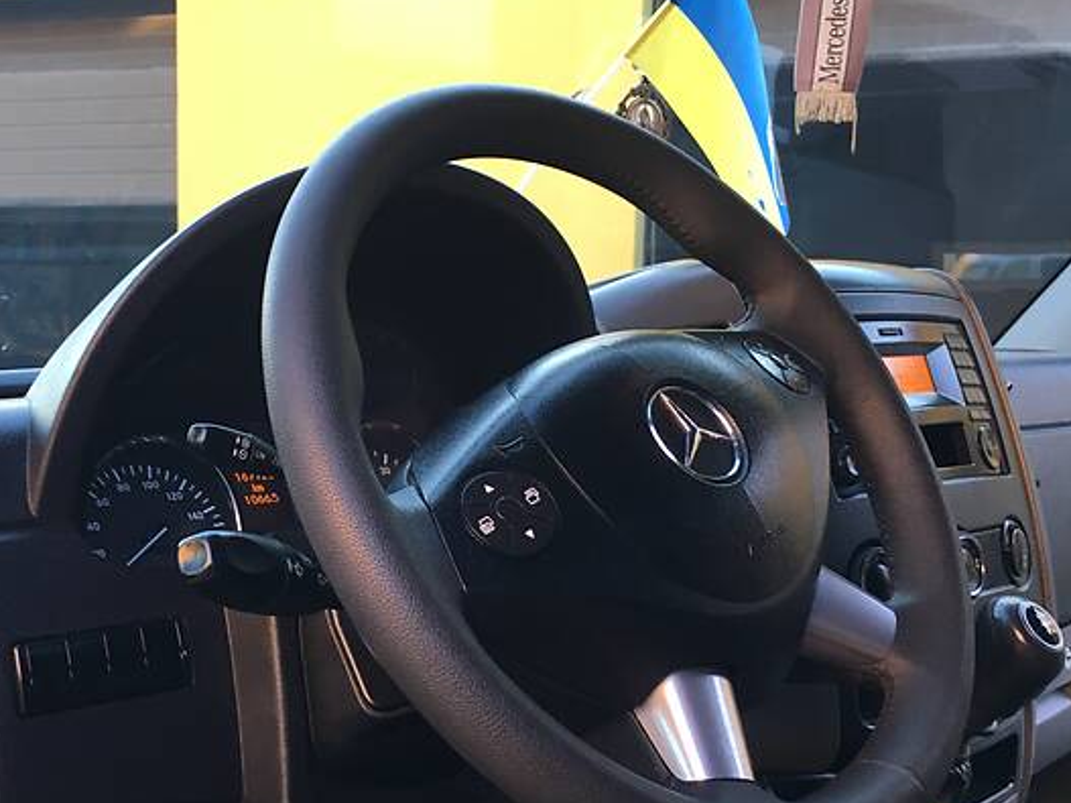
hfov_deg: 42.8
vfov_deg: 32.9
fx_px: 1361
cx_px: 439
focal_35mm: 44
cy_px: 425
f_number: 2.2
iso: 25
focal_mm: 4.2
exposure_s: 1/33
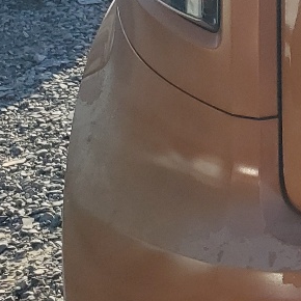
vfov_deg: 13.5
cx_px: 708
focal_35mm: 127
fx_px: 1249
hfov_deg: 11.5
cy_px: -31
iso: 50
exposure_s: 1/2000
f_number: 1.5
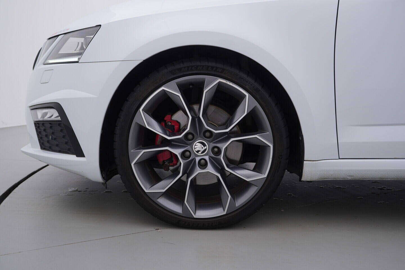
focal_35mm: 36
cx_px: 202
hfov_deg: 53.1
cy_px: 135
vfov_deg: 36.9
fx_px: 405
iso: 125
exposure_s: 1/80
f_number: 4
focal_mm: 24
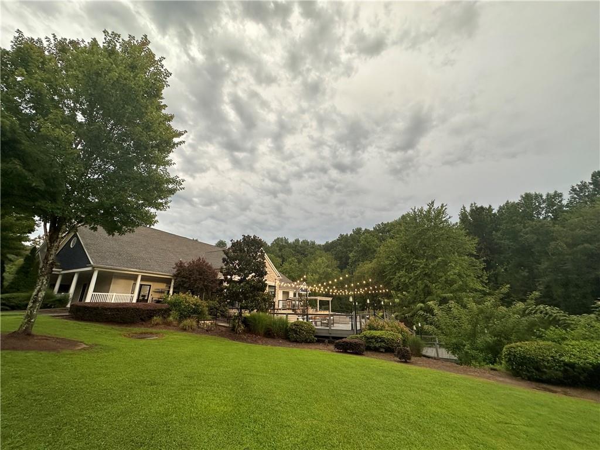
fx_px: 243
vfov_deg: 85.7
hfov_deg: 102.1
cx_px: 300
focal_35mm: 14
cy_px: 225
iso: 100
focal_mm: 2.22
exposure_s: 1/99
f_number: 2.2
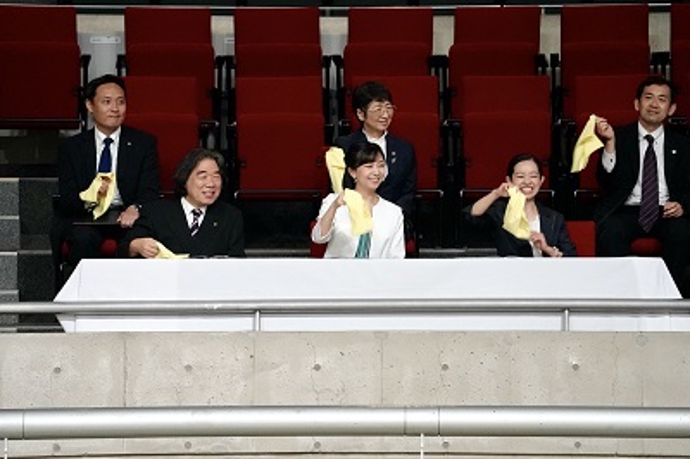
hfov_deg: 3.4
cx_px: 345
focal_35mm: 600
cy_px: 230
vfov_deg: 2.3
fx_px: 11490
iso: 12800
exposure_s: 1/125
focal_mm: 600
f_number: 6.3
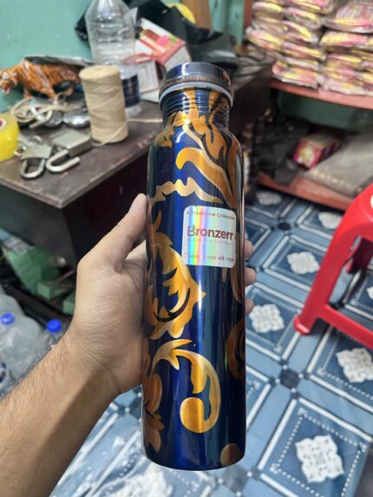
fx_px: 373
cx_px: 186
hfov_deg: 53.1
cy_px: 248
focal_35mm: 26
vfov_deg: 67.3
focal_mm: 5.1
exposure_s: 1/50
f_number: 1.6
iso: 125
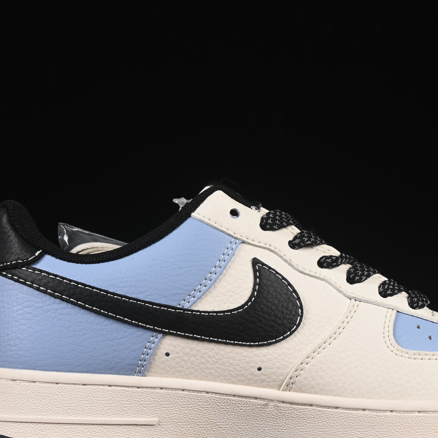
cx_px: 279
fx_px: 1933
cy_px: 274
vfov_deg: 12.9
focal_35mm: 135
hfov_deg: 12.9
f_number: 8
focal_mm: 50
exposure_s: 1/80
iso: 160
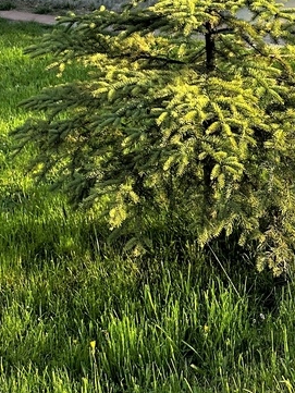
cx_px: 73
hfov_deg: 21.4
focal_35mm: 68
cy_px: -156
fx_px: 772
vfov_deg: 24.0
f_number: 1.78
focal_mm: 6.86
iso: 80
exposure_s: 1/1562
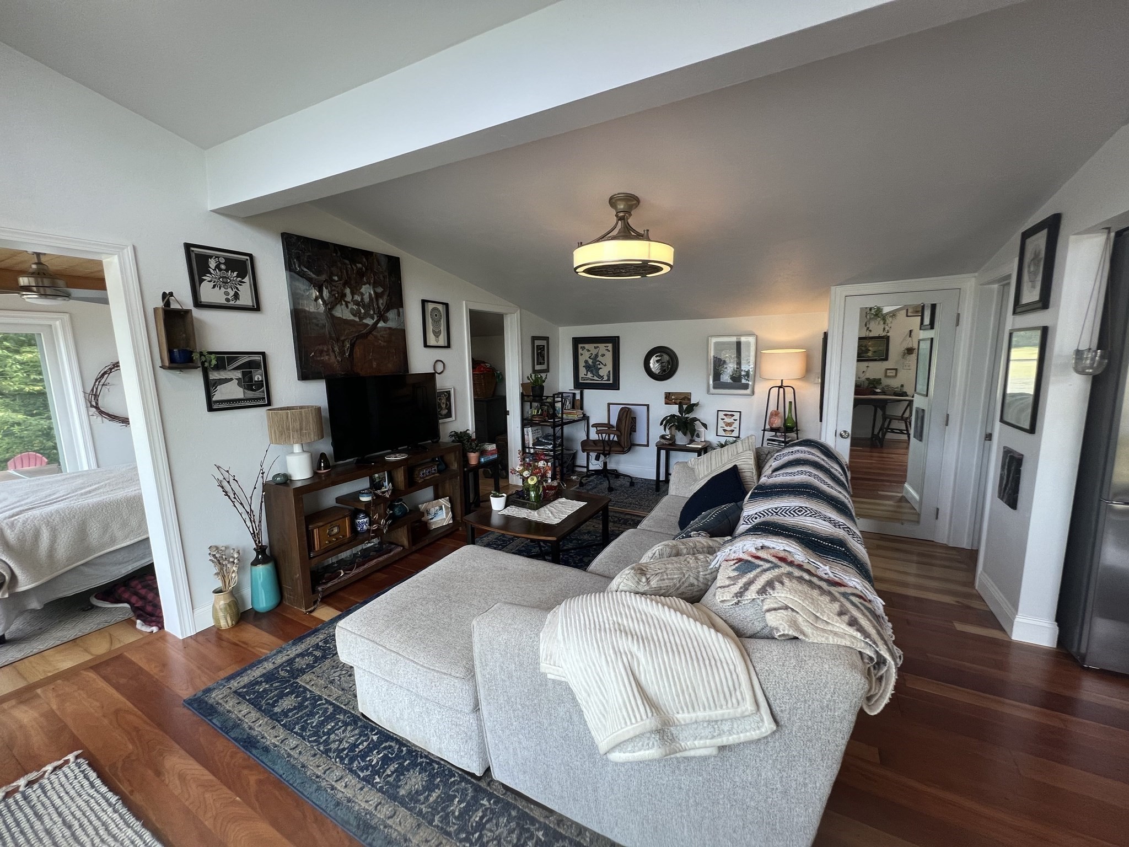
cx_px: 564
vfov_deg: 89.9
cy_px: 424
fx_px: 424
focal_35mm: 13
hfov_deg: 106.2
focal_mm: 1.57
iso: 100
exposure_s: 1/120
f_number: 1.8
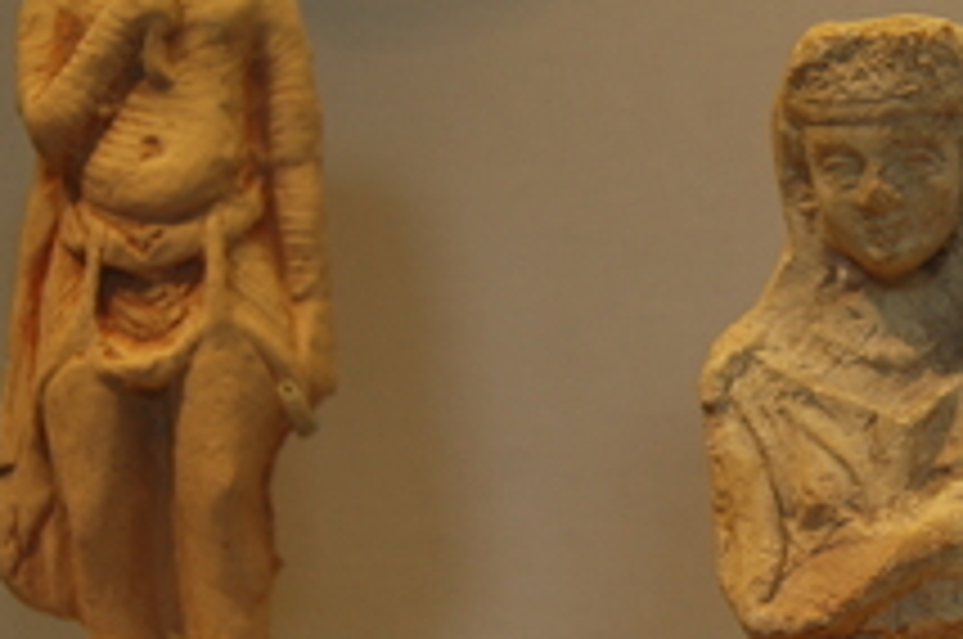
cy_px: 320
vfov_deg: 8.9
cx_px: 954
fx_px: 4113
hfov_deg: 13.2
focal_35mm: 154
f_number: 4.8
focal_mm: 50
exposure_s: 1/25
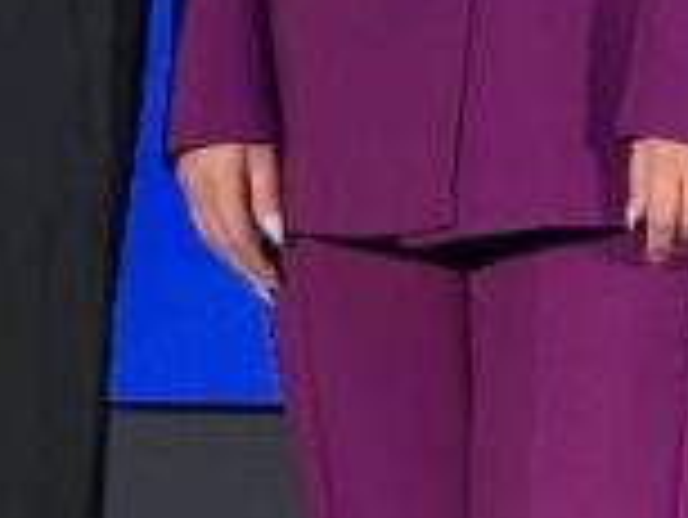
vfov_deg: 4.6
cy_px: -59
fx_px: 6385
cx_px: 782
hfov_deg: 6.1
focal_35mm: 321
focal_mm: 6.76
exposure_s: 1/60
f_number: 1.78
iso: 125
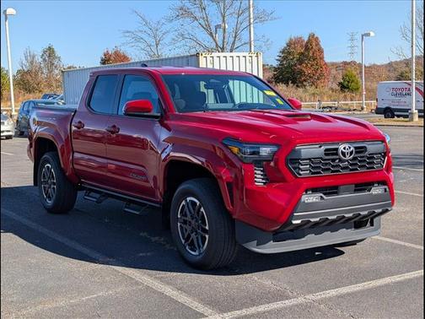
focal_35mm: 49
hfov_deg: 38.9
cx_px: 212
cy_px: 160
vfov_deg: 29.7
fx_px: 602
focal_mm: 6.9
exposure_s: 1/1111
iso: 20
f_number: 1.68
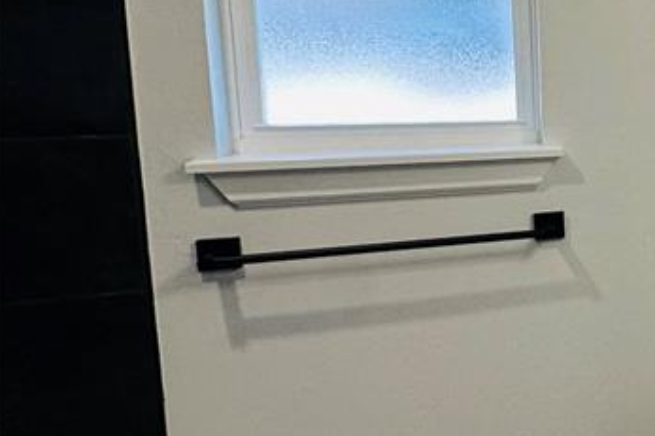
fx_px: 782
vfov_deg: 30.9
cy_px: 142
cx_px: 957
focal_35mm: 43
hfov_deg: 29.6
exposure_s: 1/120
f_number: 2.2
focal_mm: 2.22
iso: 160
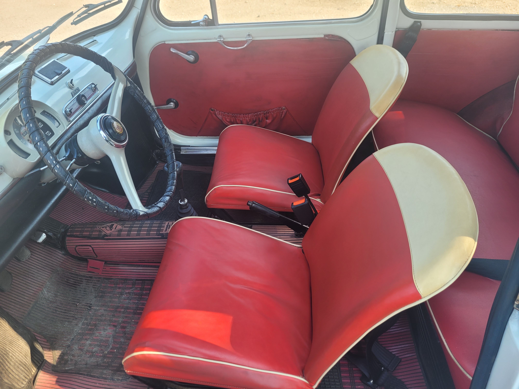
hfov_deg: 67.3
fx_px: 390
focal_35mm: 26
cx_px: 260
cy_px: 194
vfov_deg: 53.1
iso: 40
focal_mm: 5.4
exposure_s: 1/135
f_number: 1.8
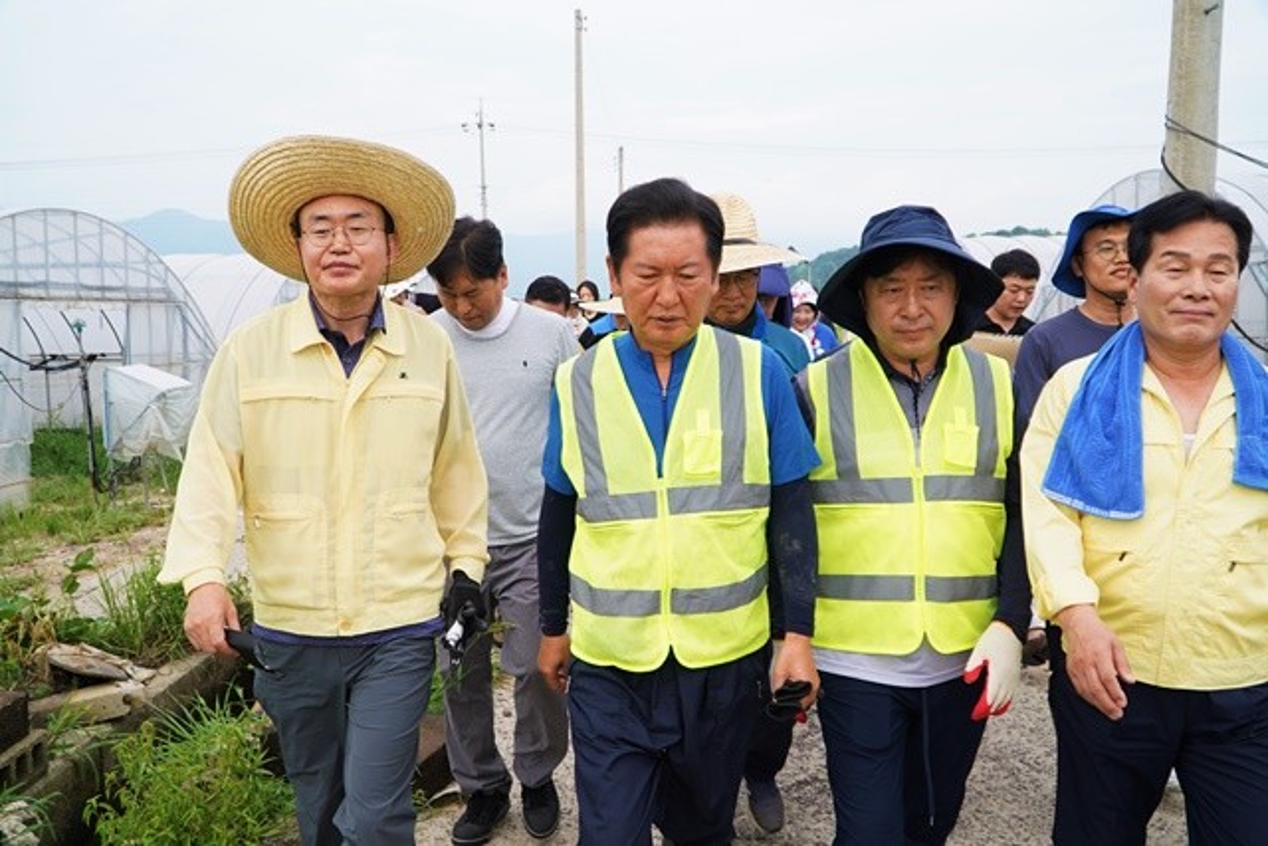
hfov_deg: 61.9
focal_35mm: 30
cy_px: 423
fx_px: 1057
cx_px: 634
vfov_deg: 43.6
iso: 200
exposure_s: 1/800
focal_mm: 20
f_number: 4
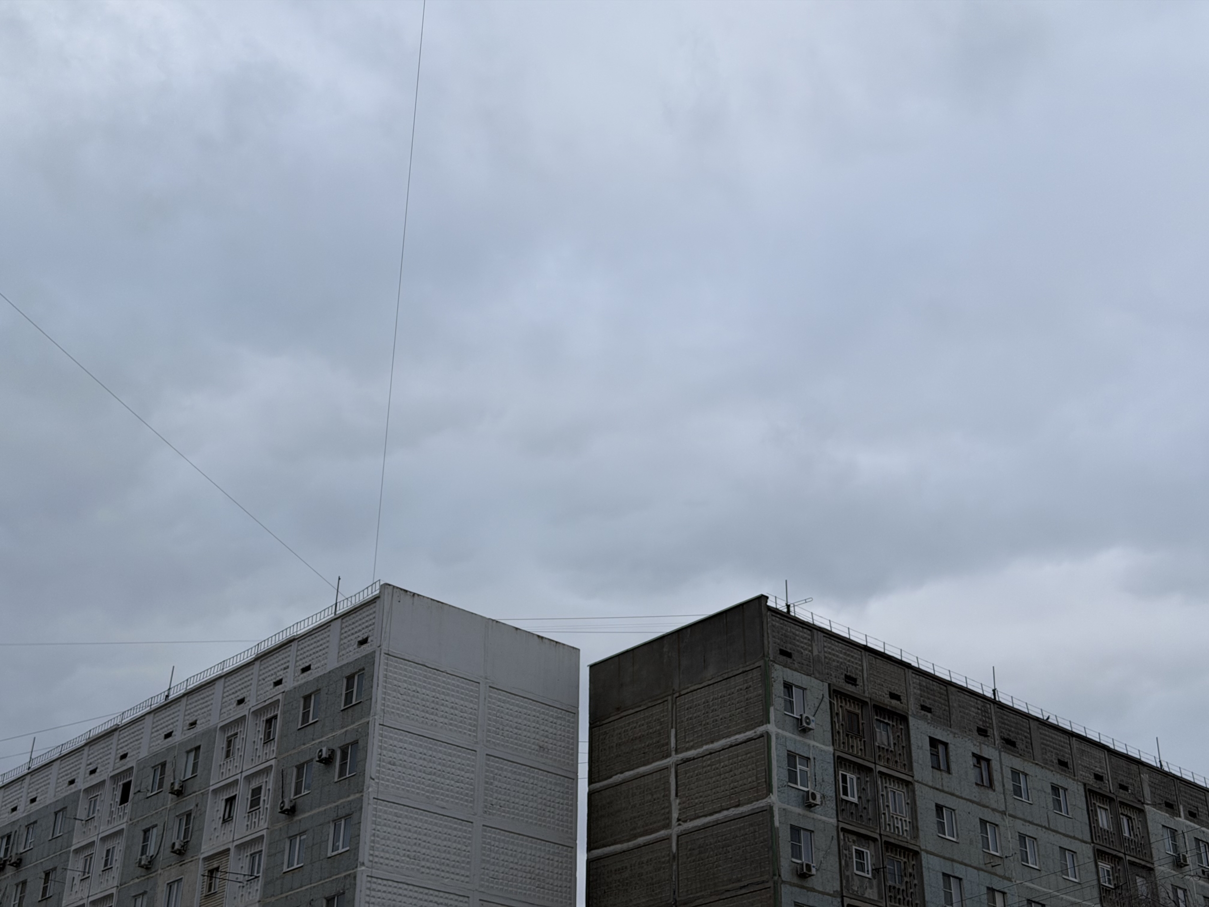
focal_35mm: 48
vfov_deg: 30.3
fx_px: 1676
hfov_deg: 39.7
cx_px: 604
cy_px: 454
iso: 64
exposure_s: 1/1116
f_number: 1.78
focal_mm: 6.76
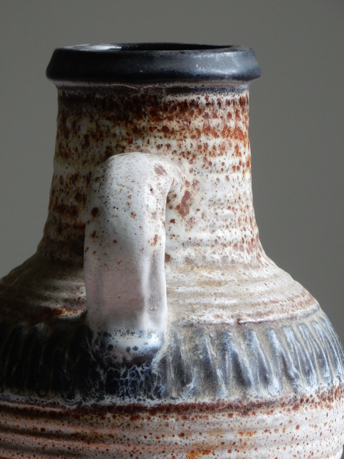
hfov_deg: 6.5
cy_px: 230
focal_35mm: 229
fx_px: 3034
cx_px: 172
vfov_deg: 8.6
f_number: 6.3
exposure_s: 1/15
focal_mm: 40.9
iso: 400
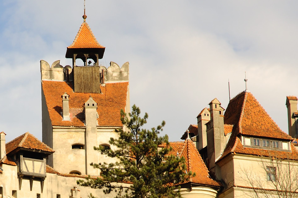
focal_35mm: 235
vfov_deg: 5.8
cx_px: 71
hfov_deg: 8.8
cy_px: 190
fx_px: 1943
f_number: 8
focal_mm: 70
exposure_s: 1/200
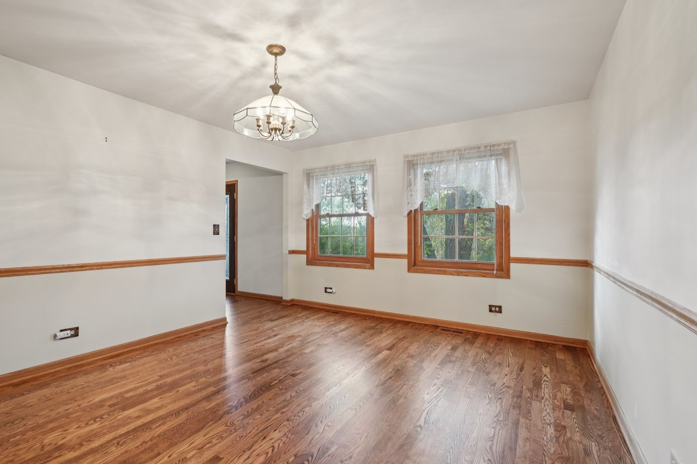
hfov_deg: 93.2
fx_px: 329
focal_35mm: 17
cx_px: 327
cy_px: 235
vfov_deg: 70.4
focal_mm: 16
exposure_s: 1/13
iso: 320
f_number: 8
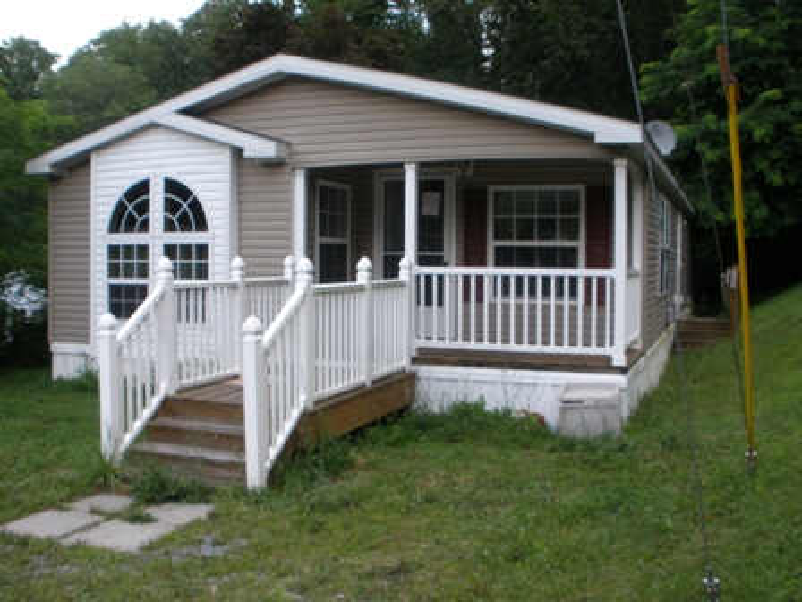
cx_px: 401
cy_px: 301
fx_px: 834
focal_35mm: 36
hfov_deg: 51.4
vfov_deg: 39.7
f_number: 5.6
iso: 80
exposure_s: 1/160
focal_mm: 6.3
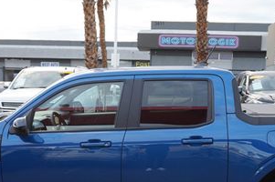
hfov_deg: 38.9
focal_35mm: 51
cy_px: 158
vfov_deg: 25.7
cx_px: 150
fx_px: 389
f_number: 4
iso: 125
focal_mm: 16
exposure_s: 1/60
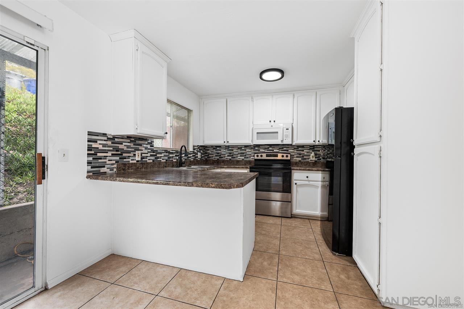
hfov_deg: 104.3
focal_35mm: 14
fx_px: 180
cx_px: 232
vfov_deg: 81.2
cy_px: 154
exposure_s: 1/2
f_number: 8
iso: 100
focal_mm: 14
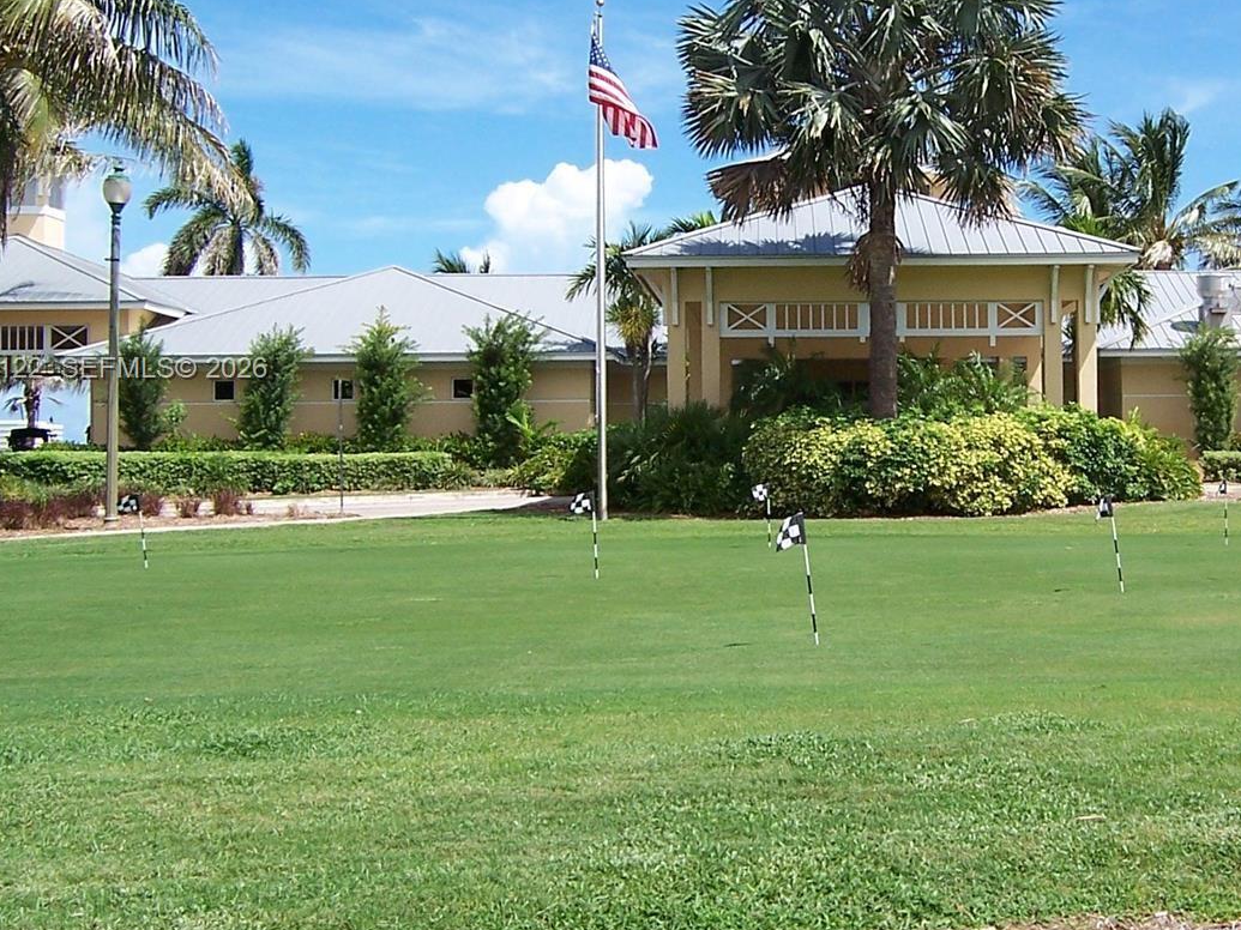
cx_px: 854
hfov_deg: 37.0
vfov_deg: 28.5
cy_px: 370
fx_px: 1828
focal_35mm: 51
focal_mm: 5.5
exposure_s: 1/1000
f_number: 3.4
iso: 80
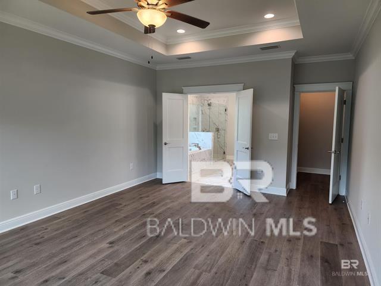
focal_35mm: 23
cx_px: 190
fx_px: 253
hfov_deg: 73.9
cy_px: 143
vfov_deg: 58.9
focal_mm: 6.4
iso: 100
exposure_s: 1/120
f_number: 1.8
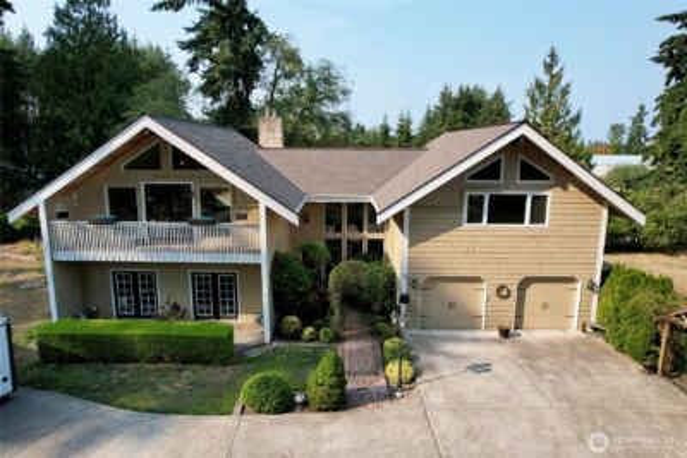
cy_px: 229
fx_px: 420
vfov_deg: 57.3
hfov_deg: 78.6
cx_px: 344
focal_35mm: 22
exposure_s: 1/1000
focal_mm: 8.38
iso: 100
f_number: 2.8
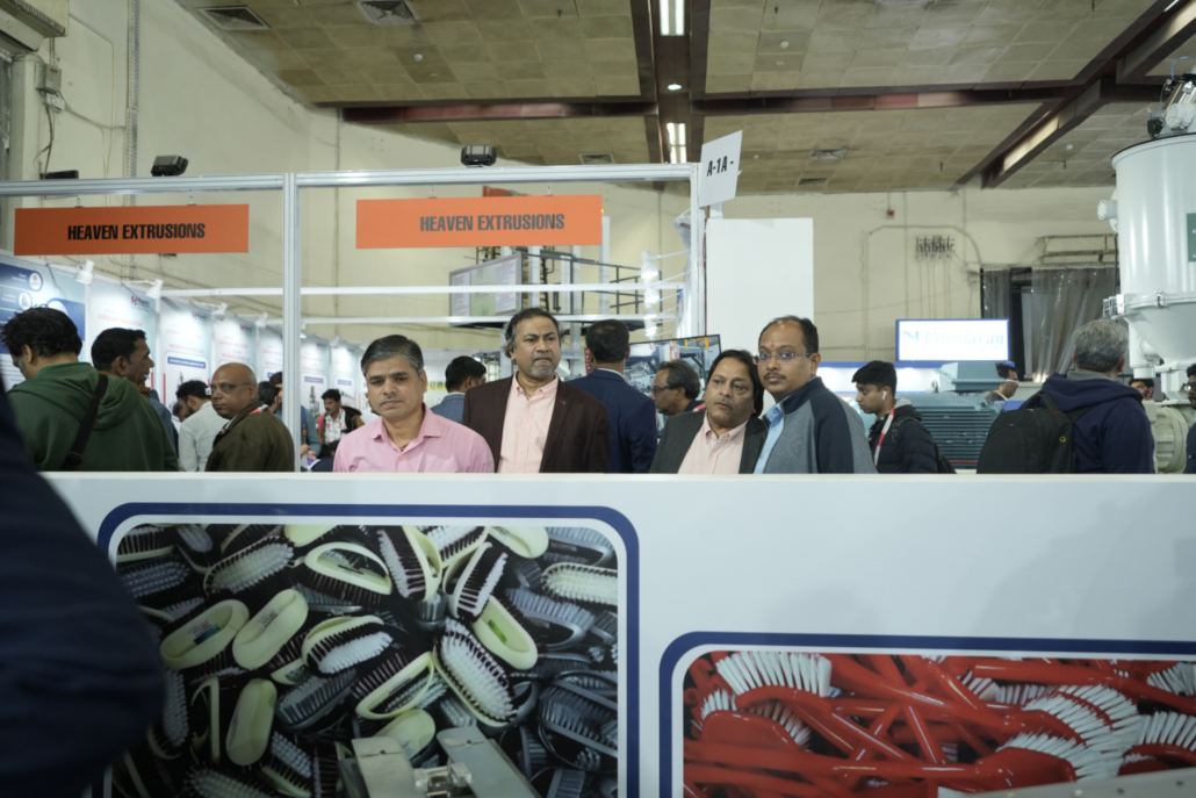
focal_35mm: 27
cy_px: 399
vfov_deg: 47.9
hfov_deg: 67.4
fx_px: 897
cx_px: 598
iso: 400
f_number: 2.8
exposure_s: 1/100
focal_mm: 27
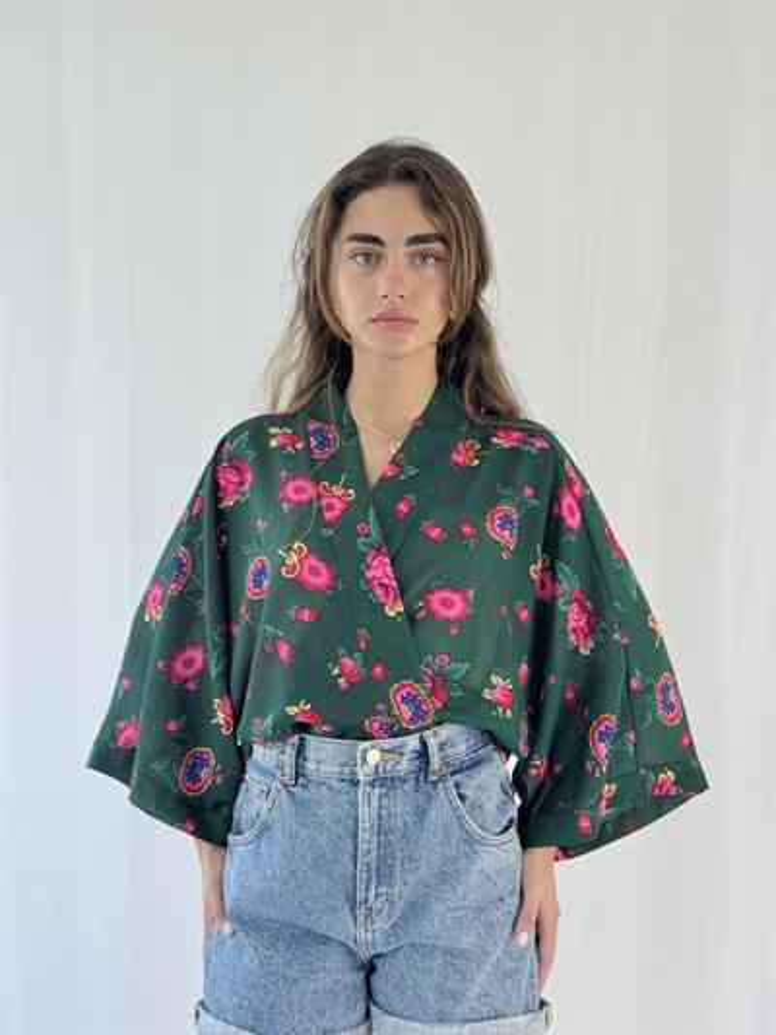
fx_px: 1434
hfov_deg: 30.3
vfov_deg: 39.6
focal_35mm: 48
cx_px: 388
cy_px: 518
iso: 80
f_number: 1.78
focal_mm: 6.76
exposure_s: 1/141
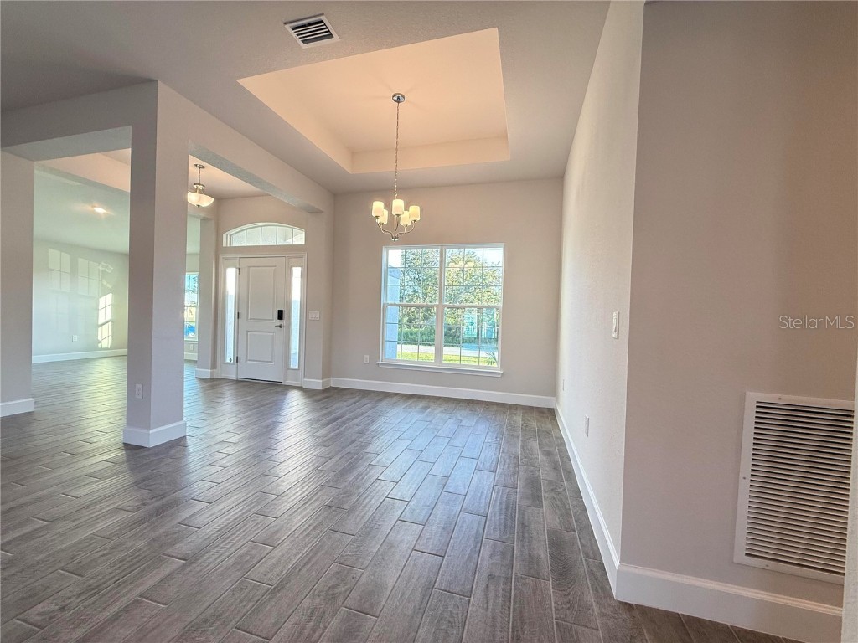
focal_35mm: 14
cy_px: 322
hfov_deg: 102.1
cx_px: 429
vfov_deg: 85.7
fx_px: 347
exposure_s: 1/120
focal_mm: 2.22
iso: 250
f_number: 2.2
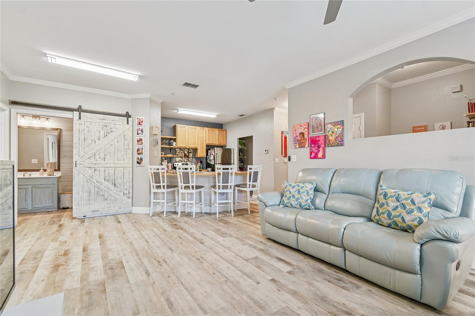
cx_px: 238
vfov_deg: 77.3
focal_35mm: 15
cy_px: 158
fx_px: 198
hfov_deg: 100.4
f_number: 7.1
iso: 100
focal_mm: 10
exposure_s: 1/2.5
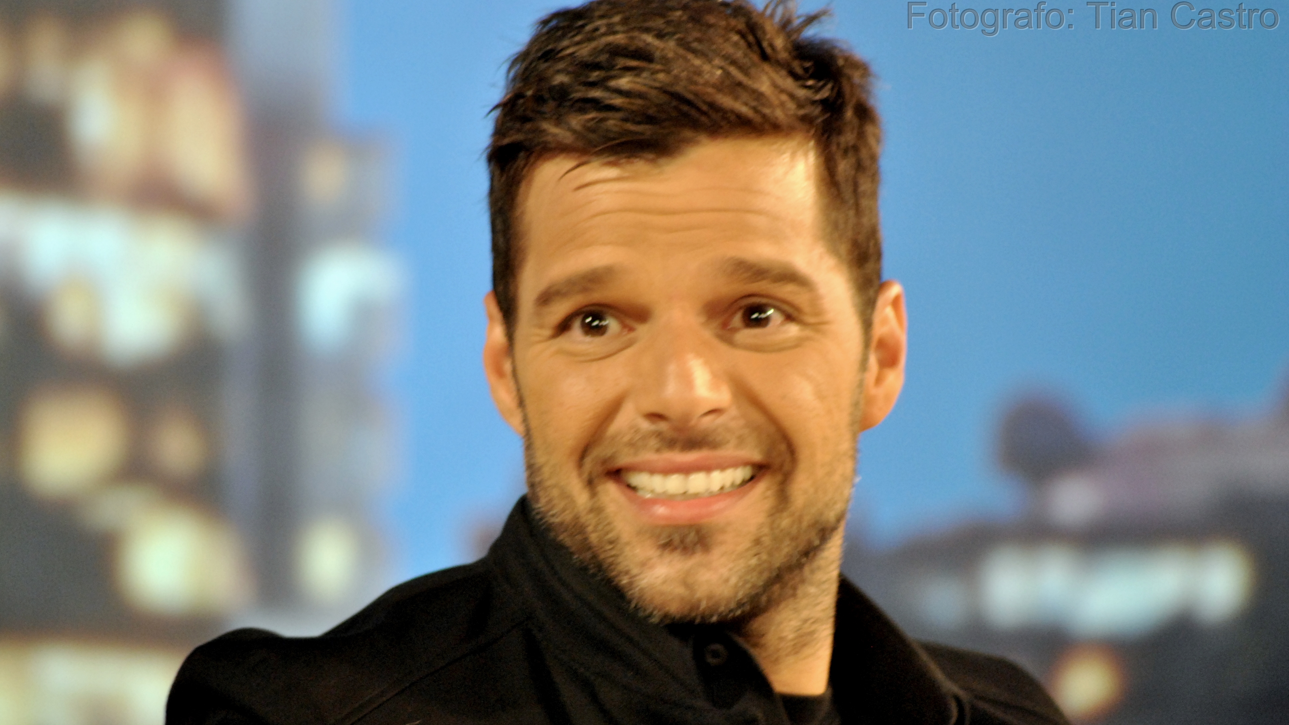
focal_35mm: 473
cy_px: 422
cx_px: 645
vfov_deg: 2.6
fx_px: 16166
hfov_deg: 4.6
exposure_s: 1/60
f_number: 5.6
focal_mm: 300
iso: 800
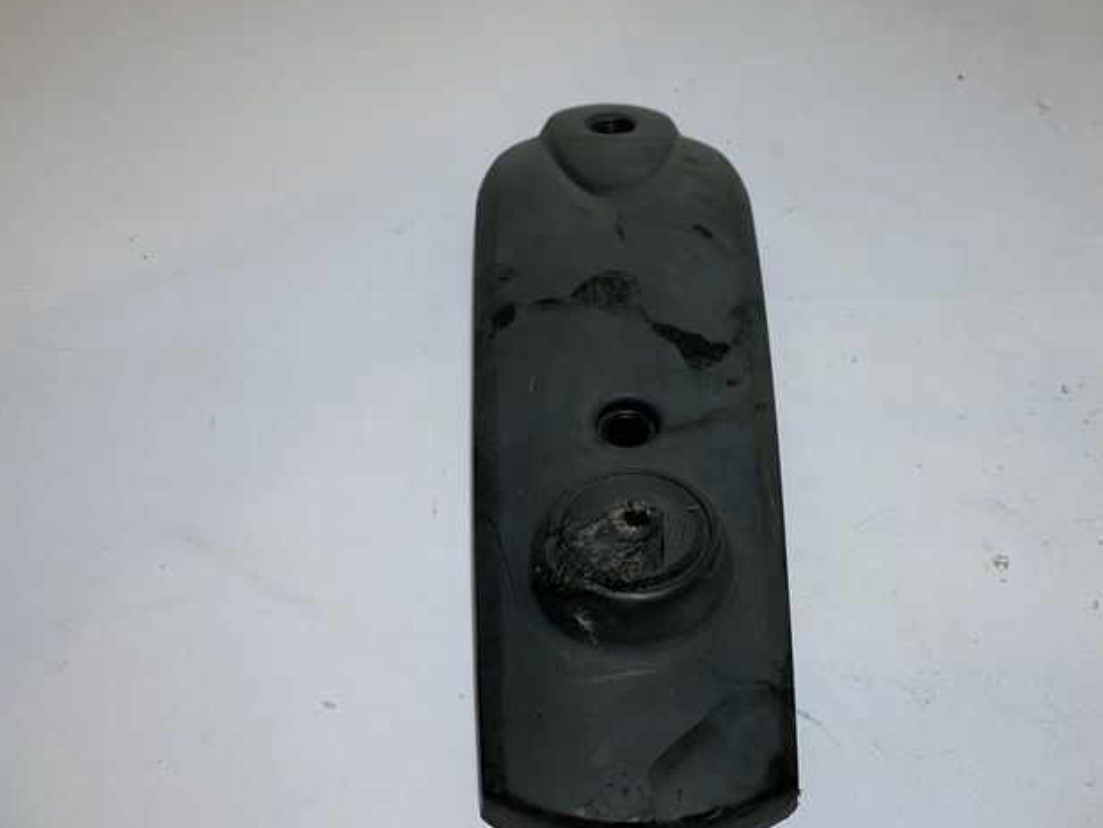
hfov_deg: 56.5
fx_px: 1020
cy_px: 459
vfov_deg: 44.1
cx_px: 638
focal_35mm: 32
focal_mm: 4.25
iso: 50
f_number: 1.8
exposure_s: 1/121
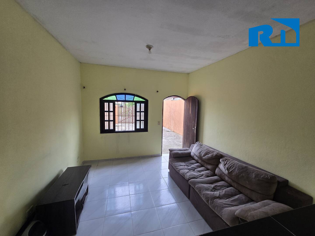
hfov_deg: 106.2
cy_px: 118
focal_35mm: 13
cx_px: 158
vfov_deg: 89.9
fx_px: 118
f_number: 2.2
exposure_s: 1/180
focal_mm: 2.2
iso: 80
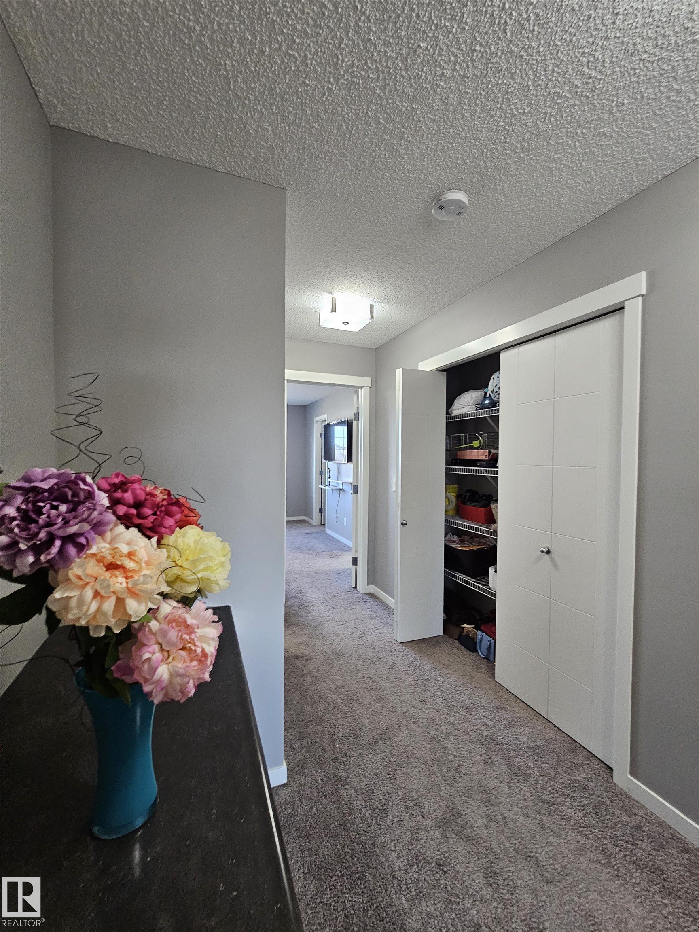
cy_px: 466
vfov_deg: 106.2
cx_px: 350
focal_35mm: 13
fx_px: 350
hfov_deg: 89.9
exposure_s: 1/60
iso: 320
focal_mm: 2.2
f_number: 2.2
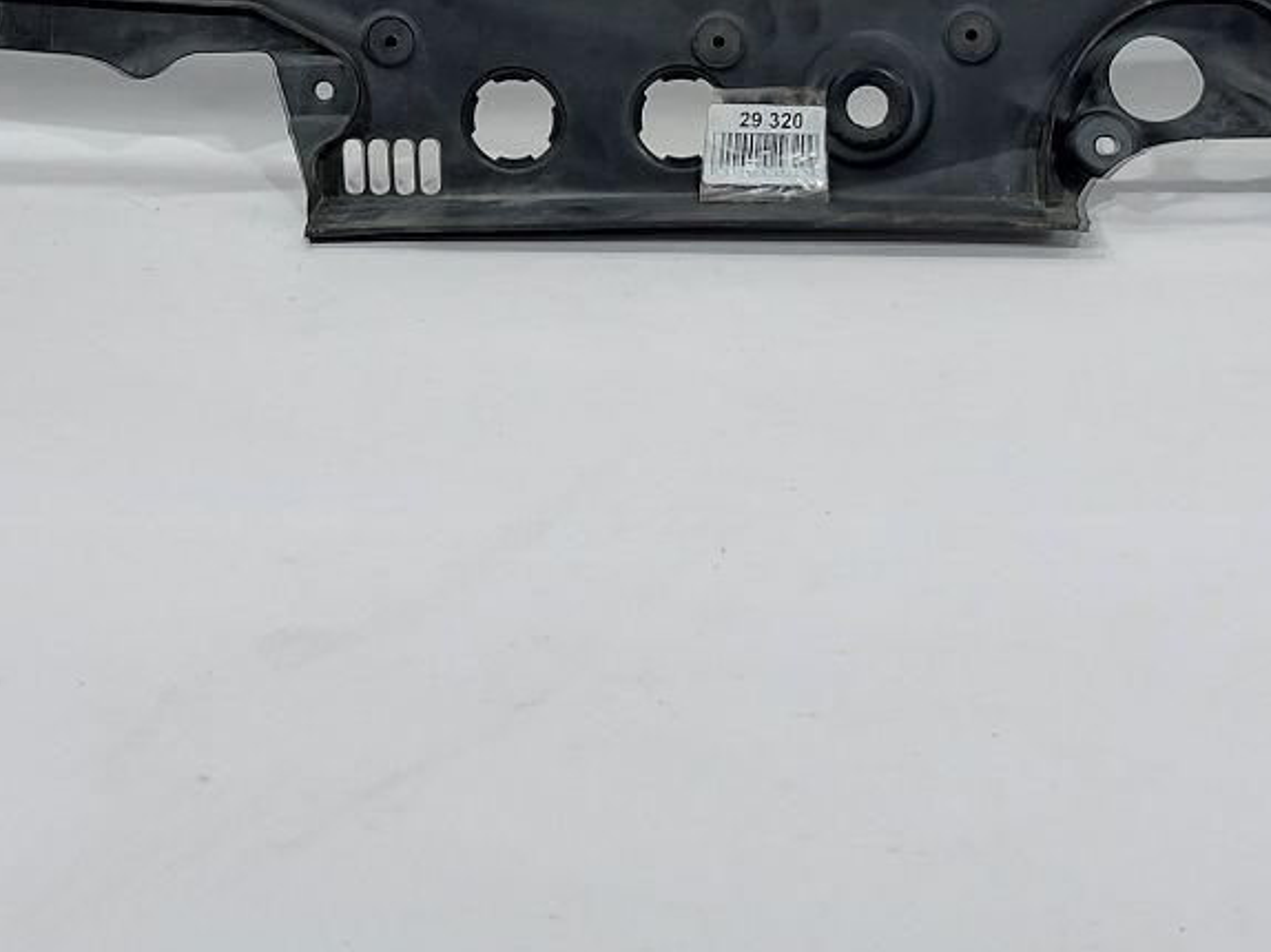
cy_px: 33
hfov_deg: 33.2
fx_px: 2129
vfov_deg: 24.2
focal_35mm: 58
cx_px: 632
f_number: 1.8
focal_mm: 5.23
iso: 64
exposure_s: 1/50
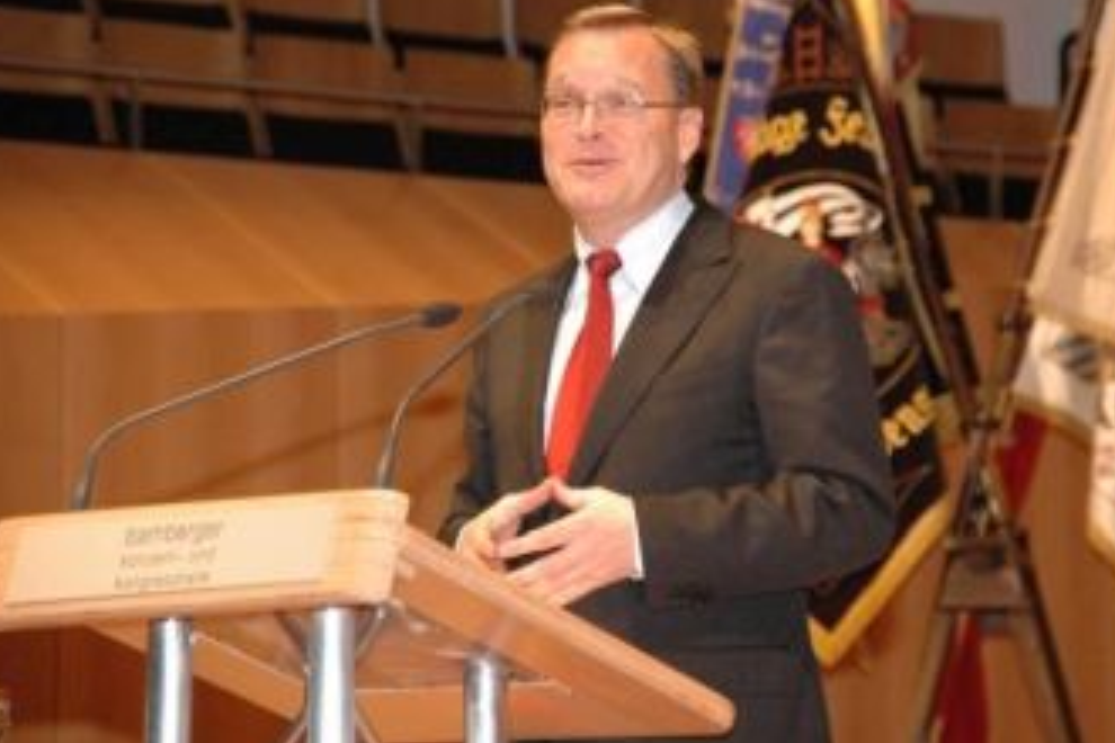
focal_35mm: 211
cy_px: 311
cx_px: 652
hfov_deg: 9.8
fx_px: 6535
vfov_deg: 6.5
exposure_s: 1/60
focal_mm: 116
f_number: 6
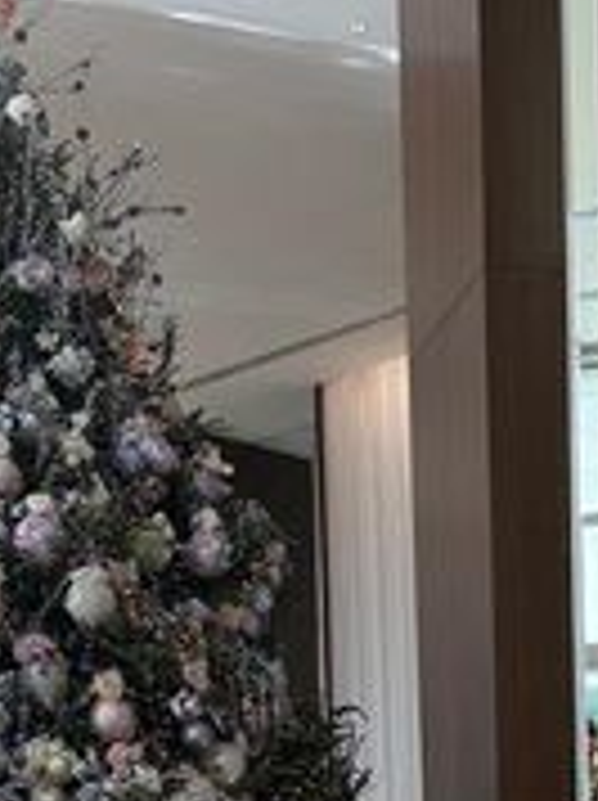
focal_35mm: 90
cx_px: 602
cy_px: 1208
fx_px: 2078
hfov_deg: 16.0
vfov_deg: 19.1
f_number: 1.78
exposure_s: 1/120
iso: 100
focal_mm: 6.76
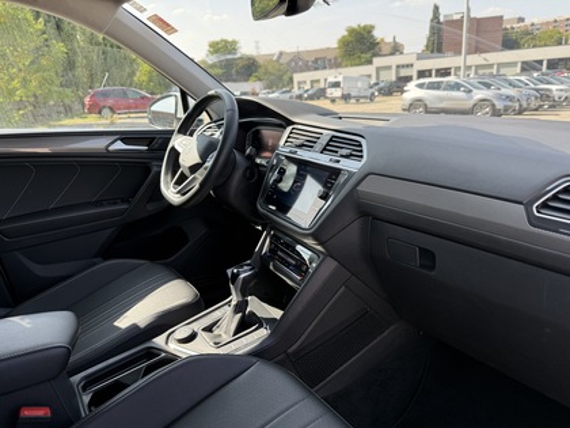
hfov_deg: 71.6
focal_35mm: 24
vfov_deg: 56.8
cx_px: 285
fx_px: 395
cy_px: 214
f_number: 1.78
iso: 100
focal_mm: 6.76
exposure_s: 1/555
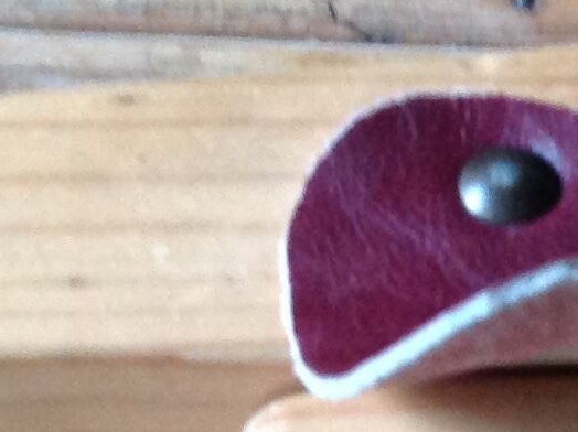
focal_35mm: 173
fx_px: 2886
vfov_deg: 8.4
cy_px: 668
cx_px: 1087
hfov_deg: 10.6
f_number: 2.4
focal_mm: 4.28
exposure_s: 1/15
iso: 160
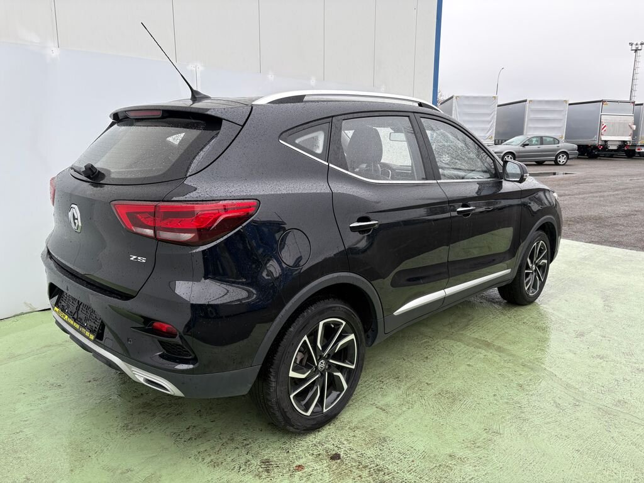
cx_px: 322
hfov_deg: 67.3
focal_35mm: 26
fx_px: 484
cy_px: 242
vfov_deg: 53.1
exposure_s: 1/311
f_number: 1.6
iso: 40
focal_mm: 5.96
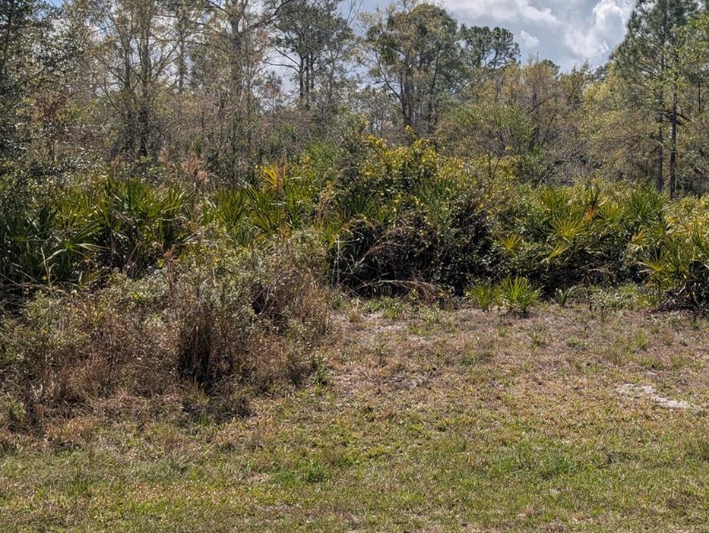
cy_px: 257
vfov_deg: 35.2
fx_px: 841
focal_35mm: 41
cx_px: 536
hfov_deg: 44.1
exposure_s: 1/2299
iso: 20
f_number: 1.68
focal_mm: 6.9
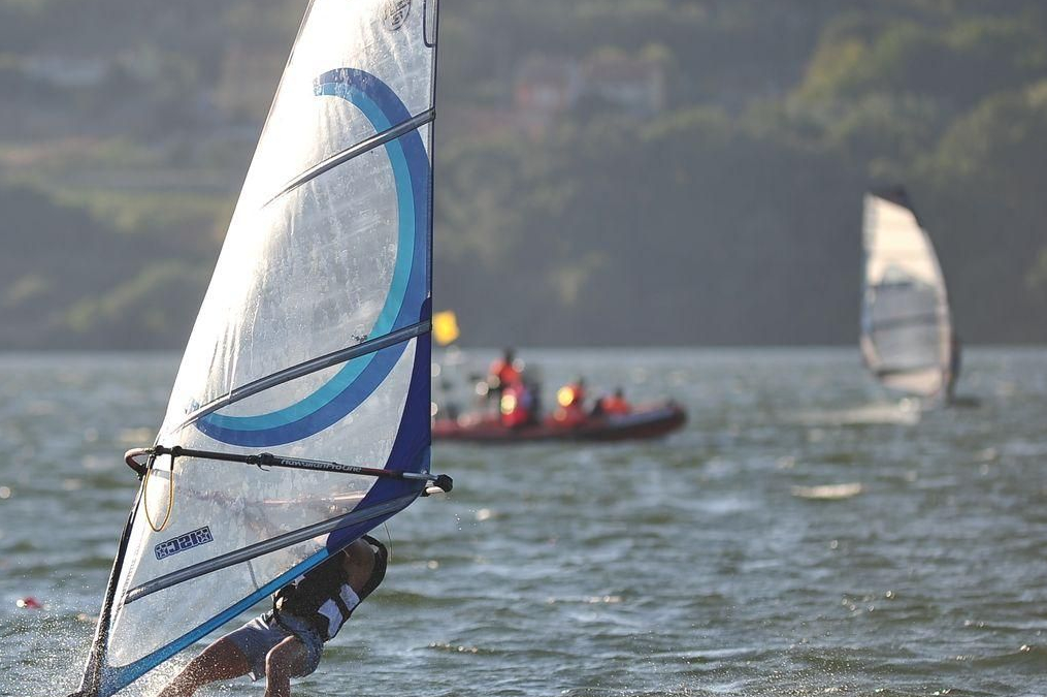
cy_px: 411
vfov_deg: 2.9
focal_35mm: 473
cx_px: 230
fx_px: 13745
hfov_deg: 4.4
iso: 125
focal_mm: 300
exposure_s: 1/1250
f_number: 3.2
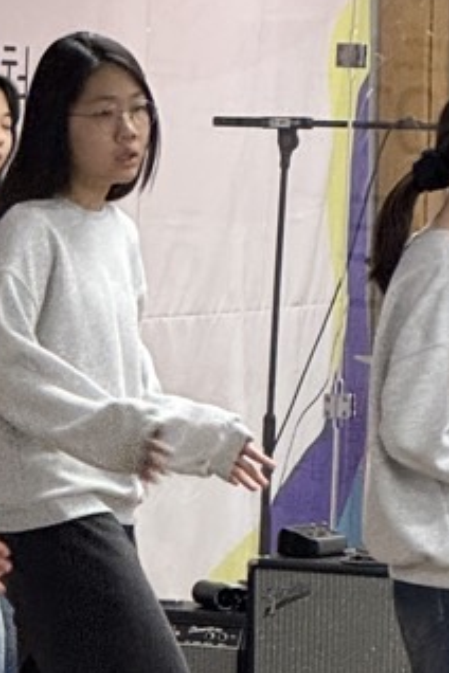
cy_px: 23
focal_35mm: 322
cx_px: -366
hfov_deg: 4.2
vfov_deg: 6.4
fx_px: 6024
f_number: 2.8
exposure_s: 1/60
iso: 320
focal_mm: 9
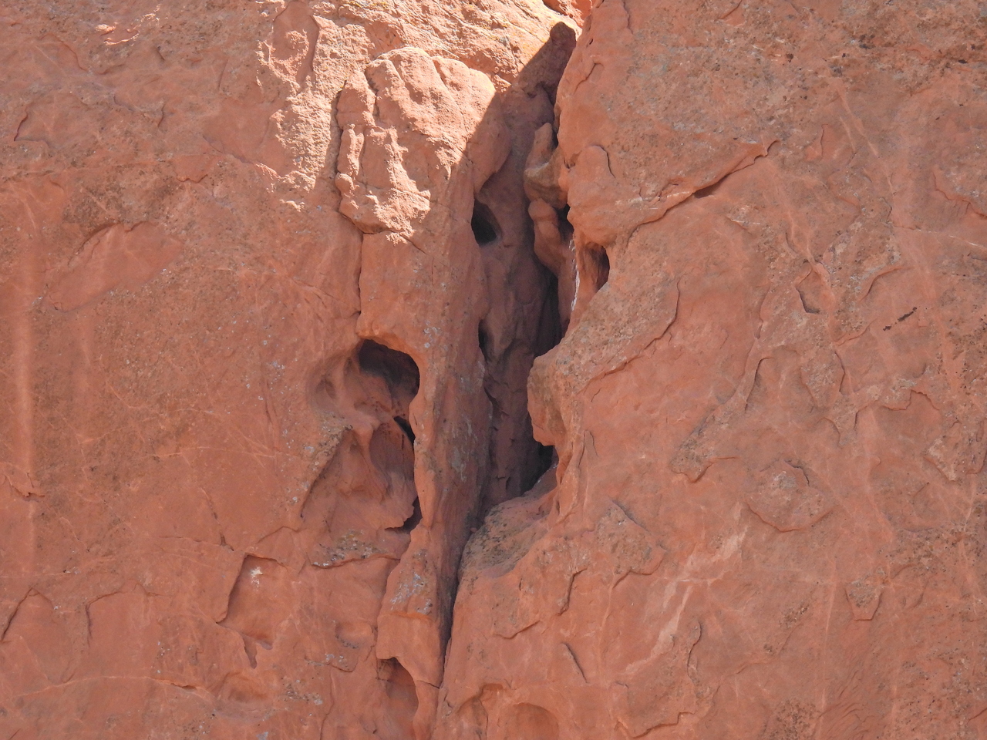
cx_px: 494
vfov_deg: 2.1
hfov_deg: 2.8
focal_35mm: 700
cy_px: 370
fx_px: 19959
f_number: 5.6
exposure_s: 1/500
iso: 320
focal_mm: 125
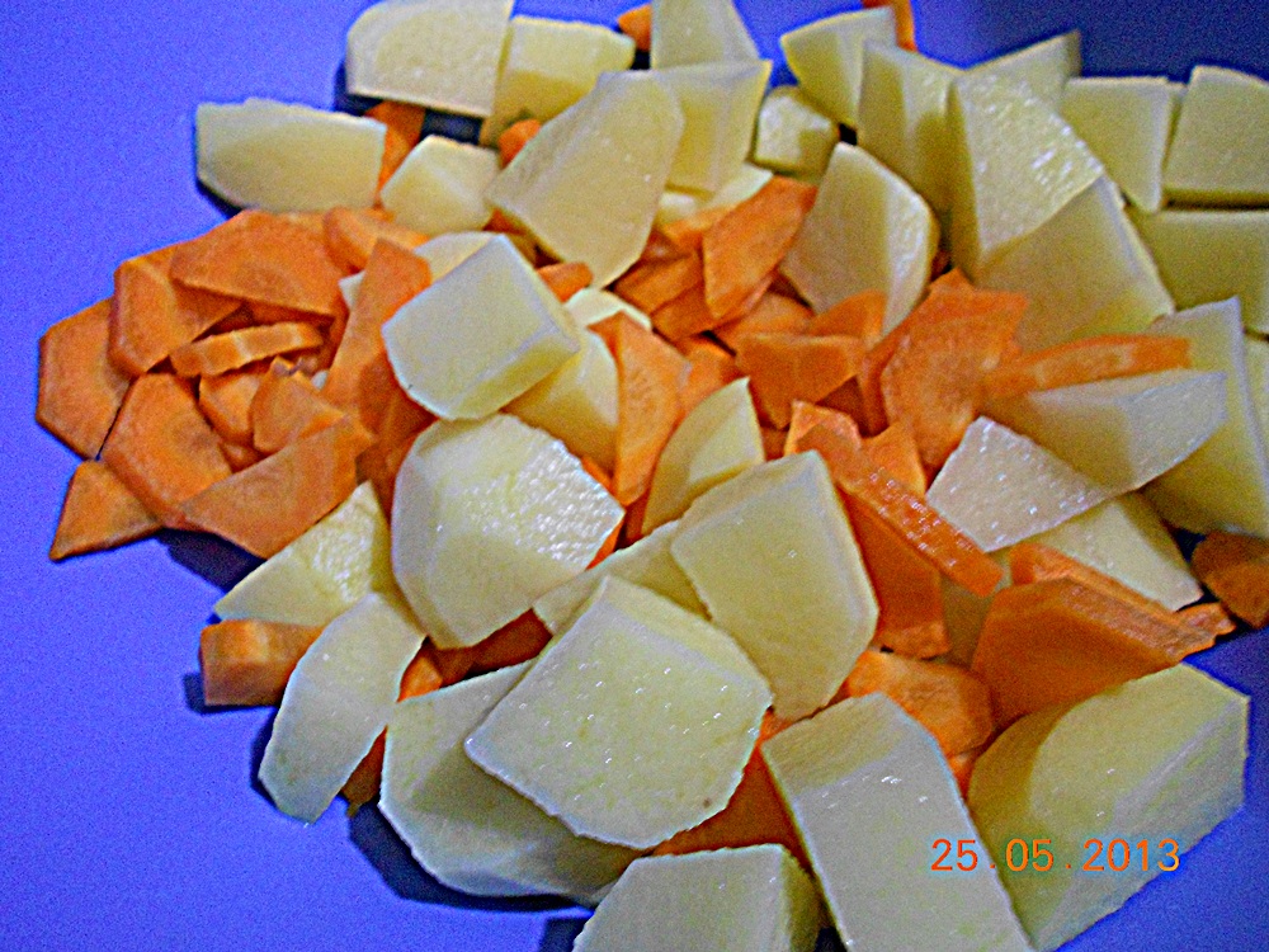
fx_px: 1063
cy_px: 476
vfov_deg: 48.2
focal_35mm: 29
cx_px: 634
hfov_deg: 61.7
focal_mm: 5.3
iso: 400
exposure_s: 1/4
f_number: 3.4
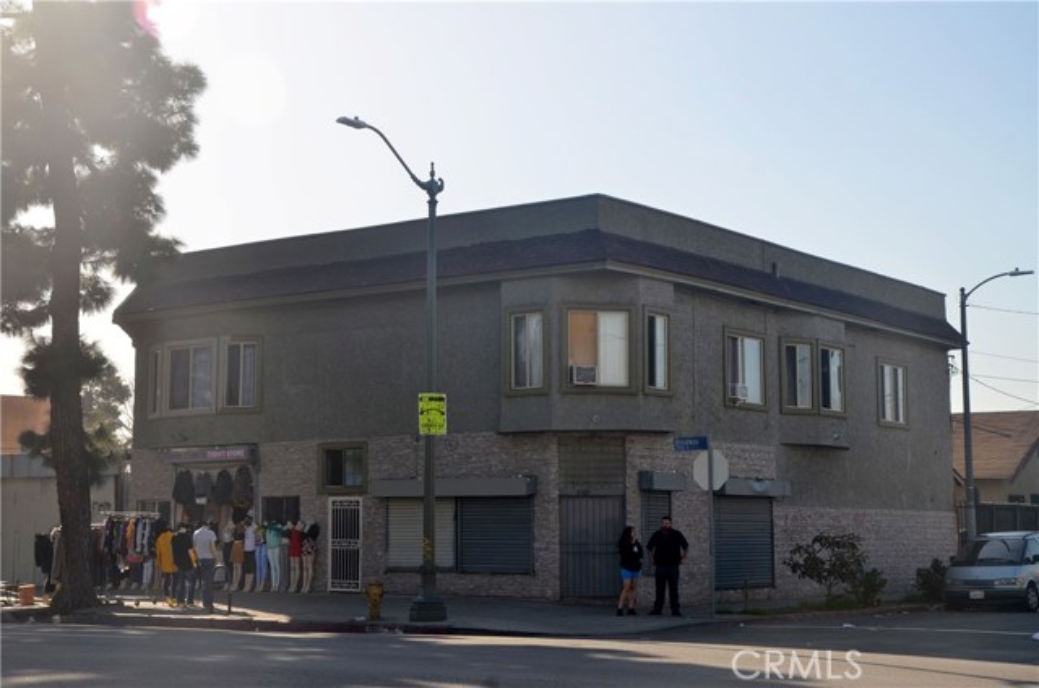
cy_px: 344
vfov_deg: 23.7
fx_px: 1642
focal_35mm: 57
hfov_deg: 35.1
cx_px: 520
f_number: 9
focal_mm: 38
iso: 100
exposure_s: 1/250
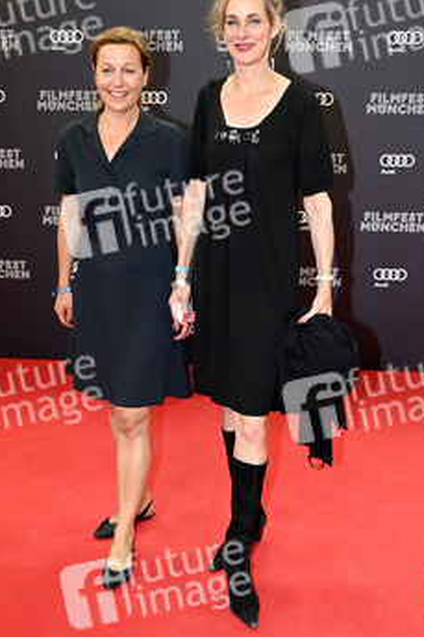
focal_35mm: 50
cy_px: 307
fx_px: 884
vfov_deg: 39.6
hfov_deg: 27.0
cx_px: 209
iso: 800
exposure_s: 1/125
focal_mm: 43
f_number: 6.3
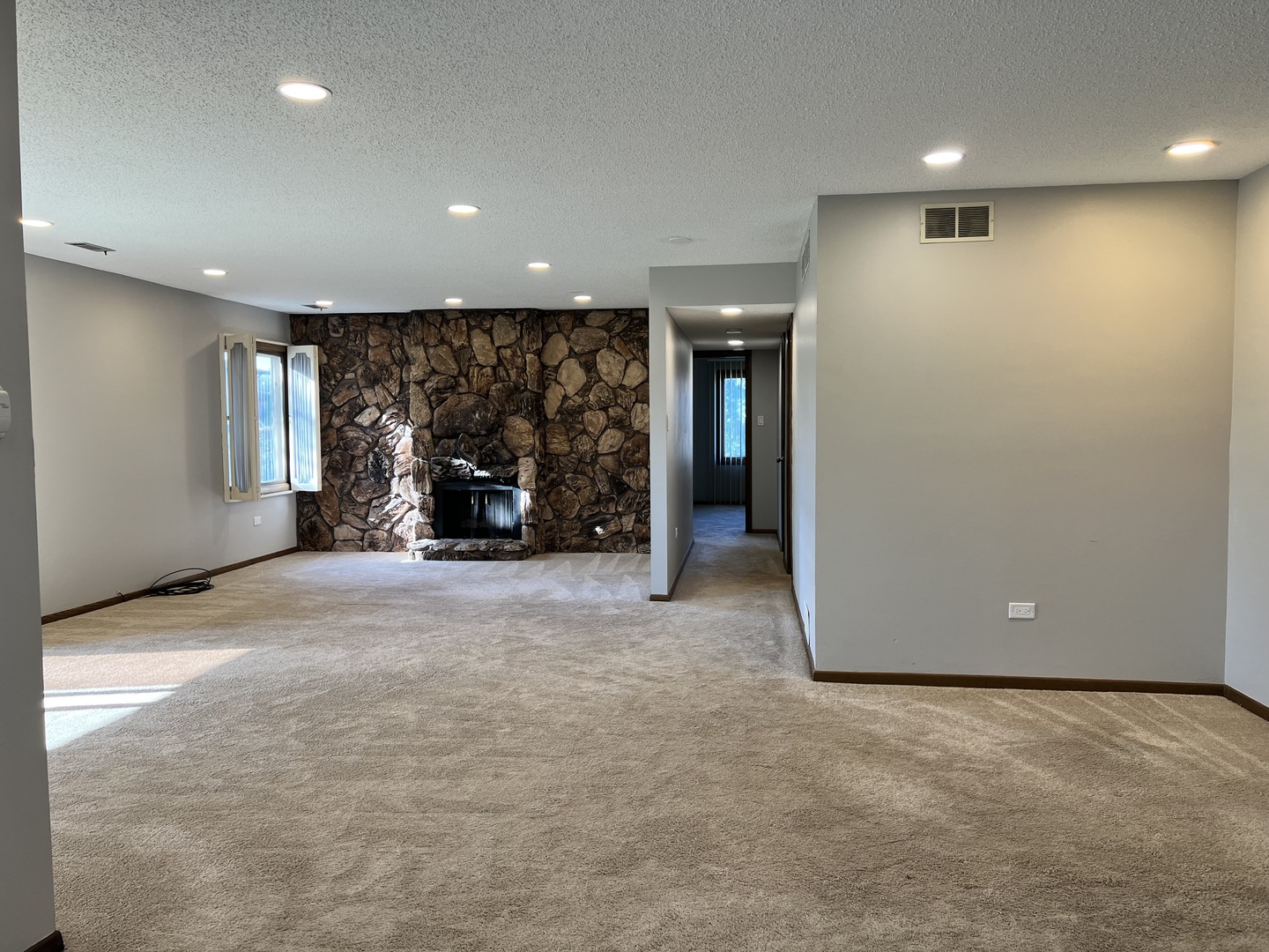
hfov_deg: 67.3
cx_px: 634
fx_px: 953
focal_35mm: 26
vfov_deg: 53.1
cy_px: 476
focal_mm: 5.7
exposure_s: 1/120
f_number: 1.5
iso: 80
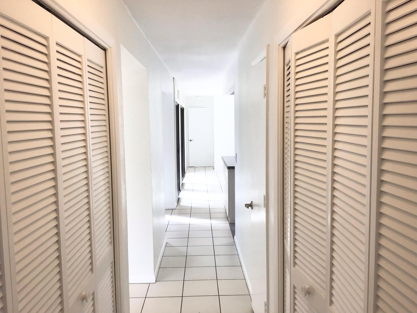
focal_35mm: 31
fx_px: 373
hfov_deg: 58.4
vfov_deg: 45.4
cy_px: 156
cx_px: 208
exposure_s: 1/60
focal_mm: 3.3
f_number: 2.4
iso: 25
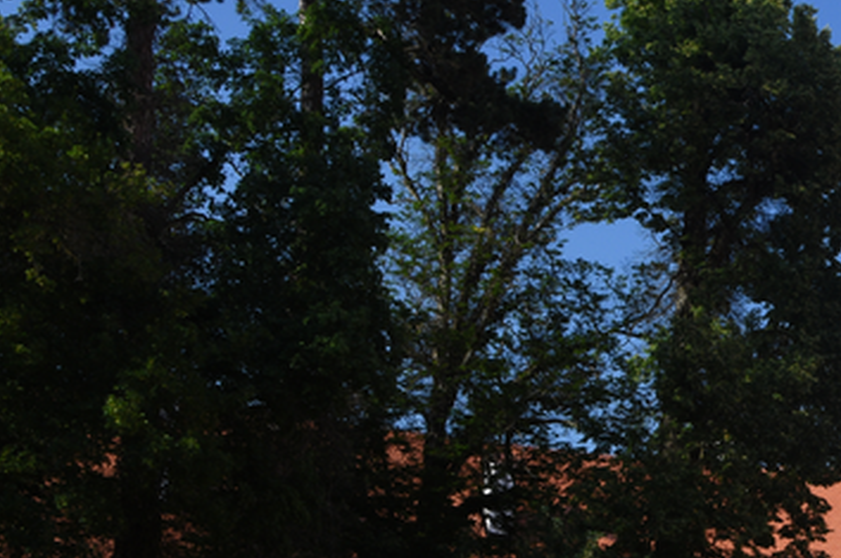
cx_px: 963
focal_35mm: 96
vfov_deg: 14.1
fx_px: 2240
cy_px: 508
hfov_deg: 20.1
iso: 400
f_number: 10
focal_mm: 24
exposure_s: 1/160
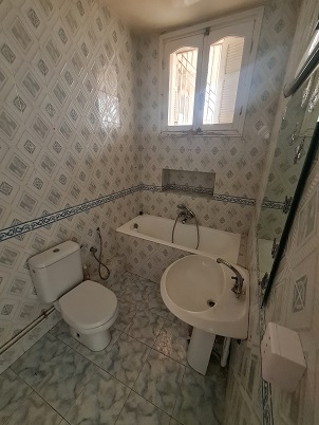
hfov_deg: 90.0
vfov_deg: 106.1
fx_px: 160
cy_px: 212
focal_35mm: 13
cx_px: 160
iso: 640
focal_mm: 2.2
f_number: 2.2
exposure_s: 1/33
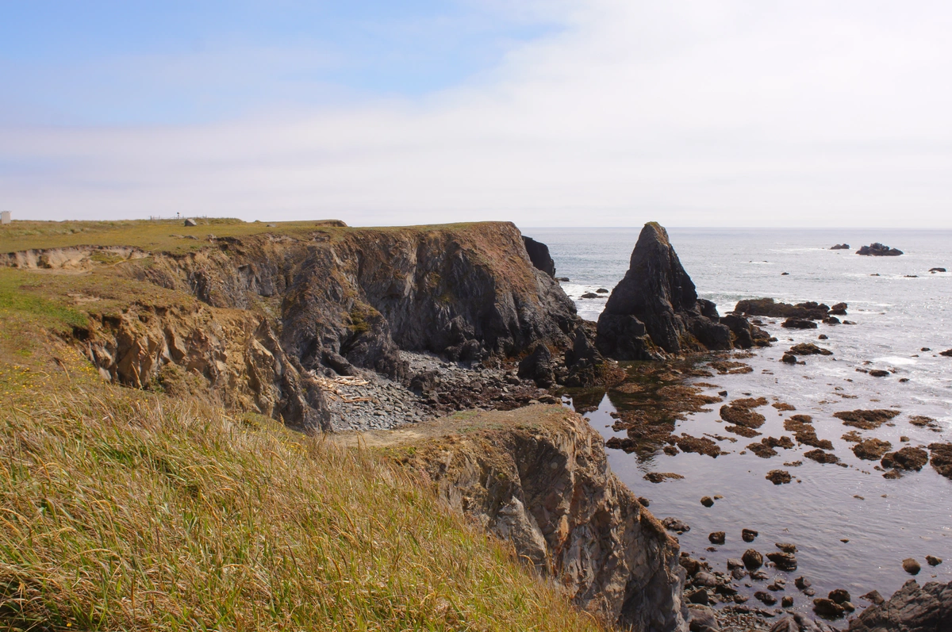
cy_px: 316
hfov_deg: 62.0
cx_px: 476
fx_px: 792
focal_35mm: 30
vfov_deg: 43.5
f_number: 9
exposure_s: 1/250
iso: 100
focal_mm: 20
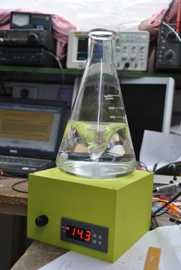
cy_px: 135
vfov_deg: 46.3
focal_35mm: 42
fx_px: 316
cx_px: 90
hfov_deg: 32.0
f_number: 5
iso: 200
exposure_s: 1/25
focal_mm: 28
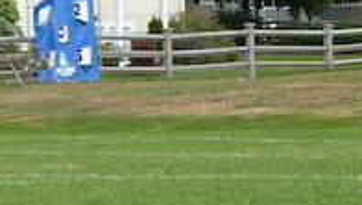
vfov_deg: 3.6
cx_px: 402
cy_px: 55
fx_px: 3240
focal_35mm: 337
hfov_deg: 6.4
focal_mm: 20.5
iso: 100
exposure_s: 1/640
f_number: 2.8
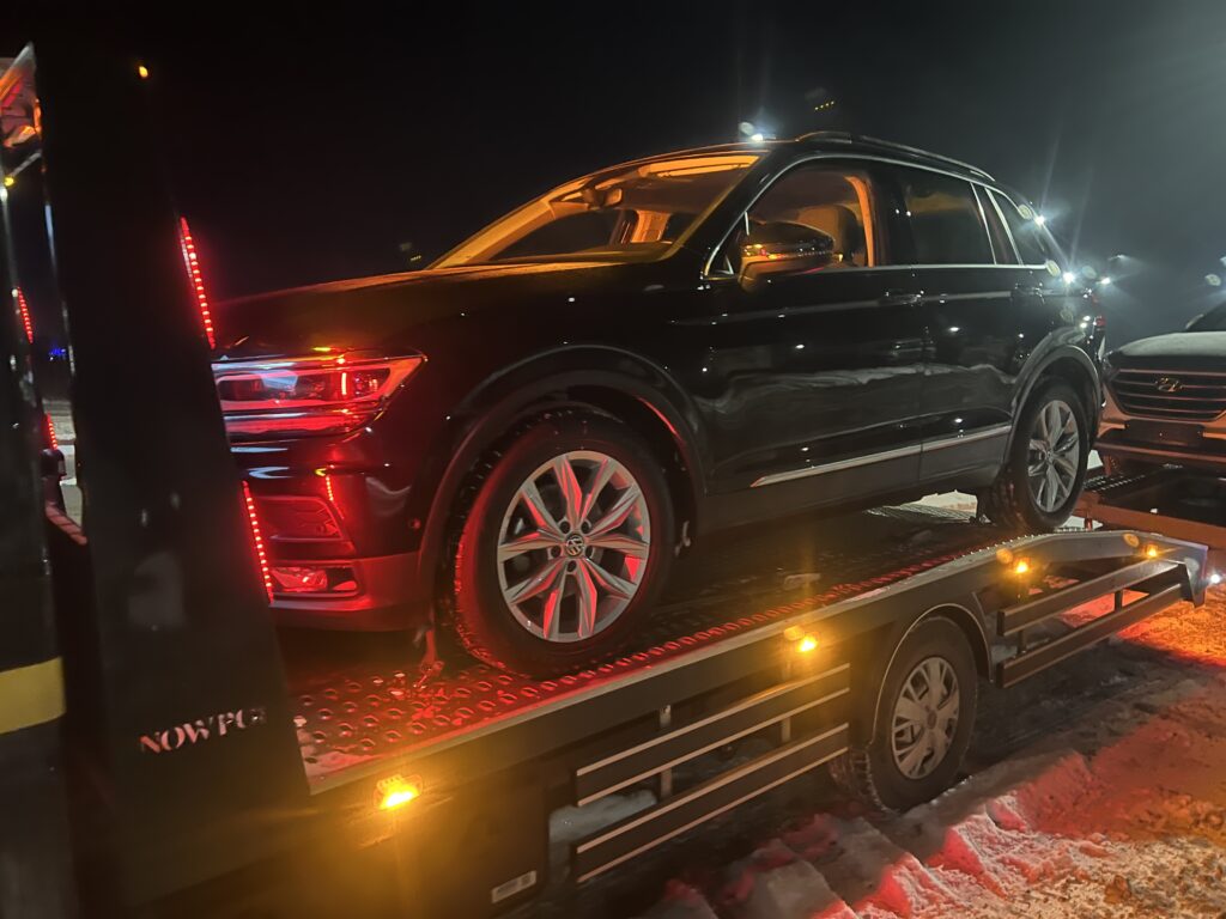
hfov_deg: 67.3
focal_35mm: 26
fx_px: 921
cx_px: 613
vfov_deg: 53.1
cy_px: 460
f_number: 1.5
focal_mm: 5.7
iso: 1000
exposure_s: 1/16
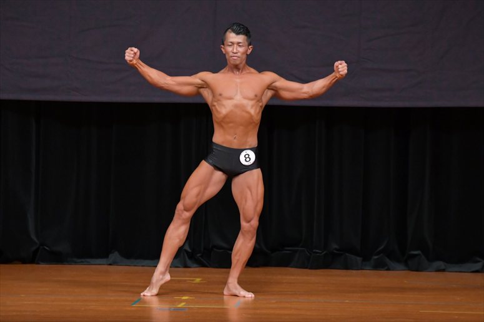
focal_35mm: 285
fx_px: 3830
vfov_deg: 4.8
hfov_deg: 7.2
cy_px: 161
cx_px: 242
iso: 4000
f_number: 5.6
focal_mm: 190
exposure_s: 1/400
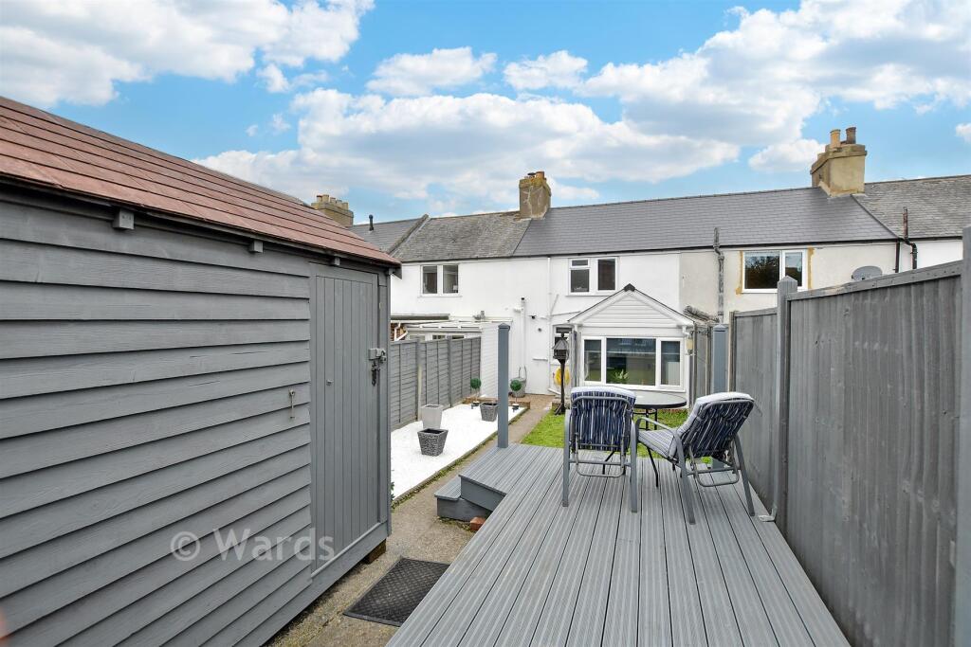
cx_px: 486
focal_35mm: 15
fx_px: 405
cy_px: 324
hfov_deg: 100.4
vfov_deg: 77.3
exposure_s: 1/100
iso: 200
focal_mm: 10
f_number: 8
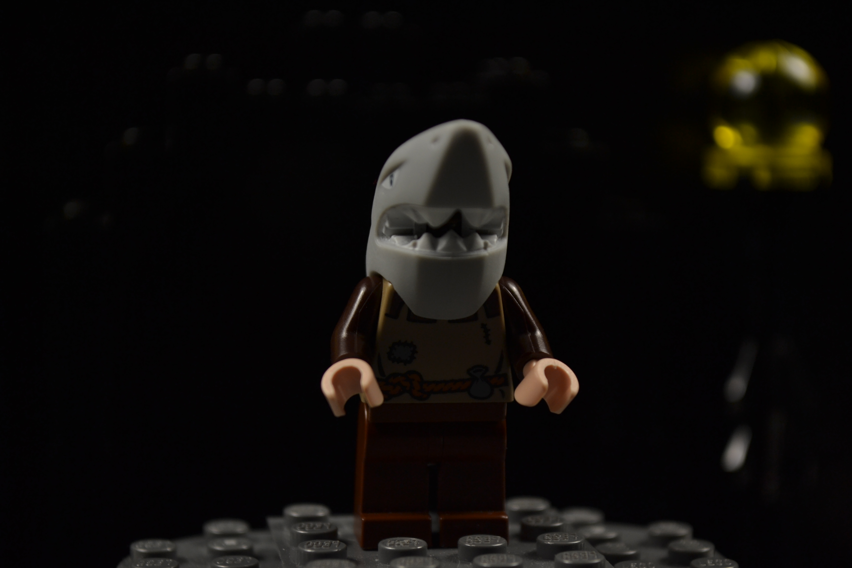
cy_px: 284
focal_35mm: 82
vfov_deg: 16.6
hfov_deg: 24.6
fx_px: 1952
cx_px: 426
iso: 100
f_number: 5.6
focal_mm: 55
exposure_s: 1/80
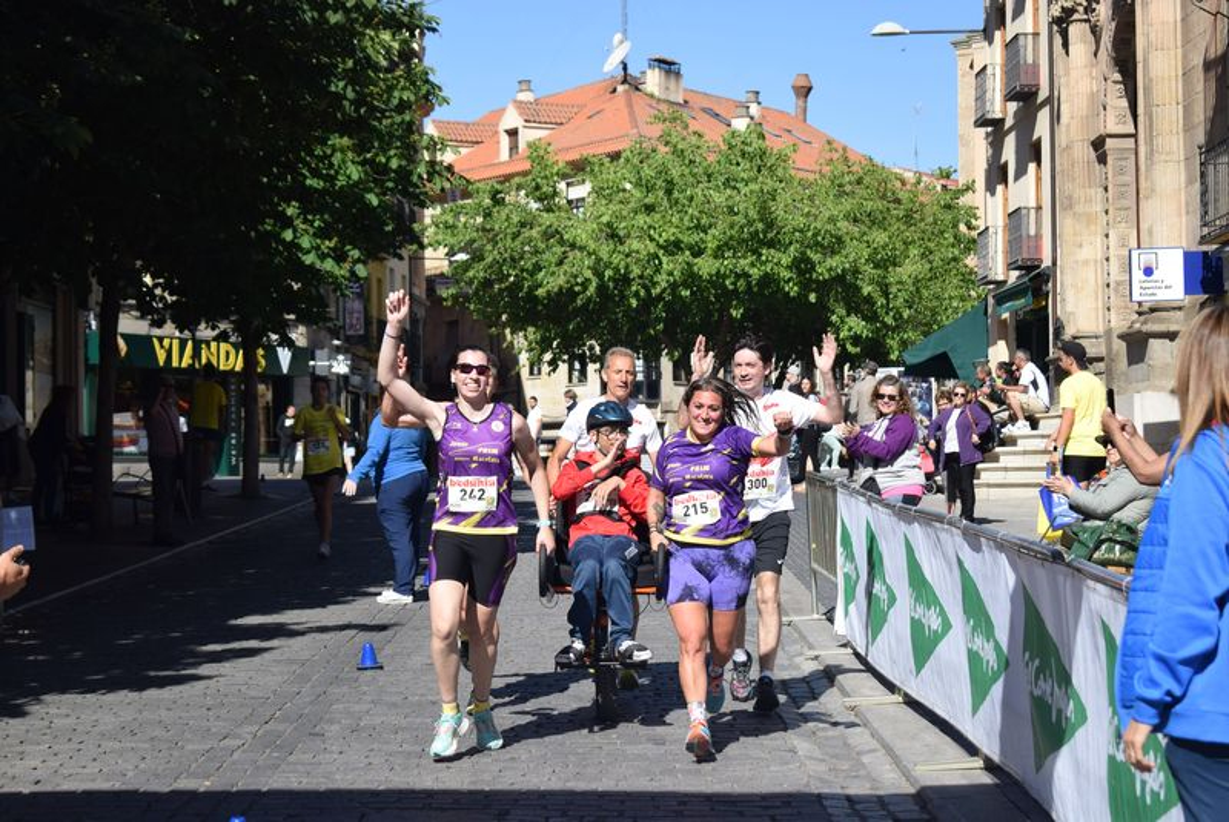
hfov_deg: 24.6
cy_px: 411
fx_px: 2819
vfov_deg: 16.6
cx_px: 614
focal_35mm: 82
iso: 400
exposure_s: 1/1600
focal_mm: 55
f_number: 5.6
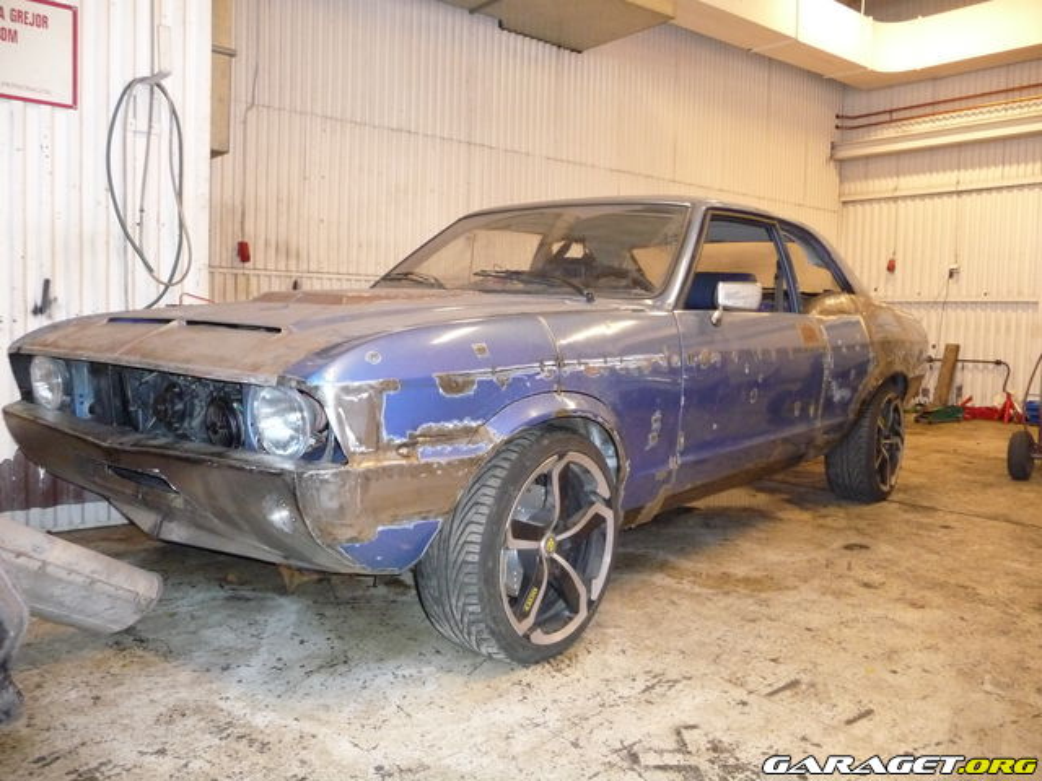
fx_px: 843
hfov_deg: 63.4
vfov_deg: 49.7
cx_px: 521
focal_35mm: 28
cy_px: 390
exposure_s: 1/30
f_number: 3.3
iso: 500
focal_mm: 4.7
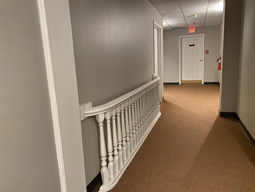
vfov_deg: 53.1
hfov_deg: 67.3
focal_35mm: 26
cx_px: 128
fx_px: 192
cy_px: 96
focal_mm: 4.25
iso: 800
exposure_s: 1/20
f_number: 1.8
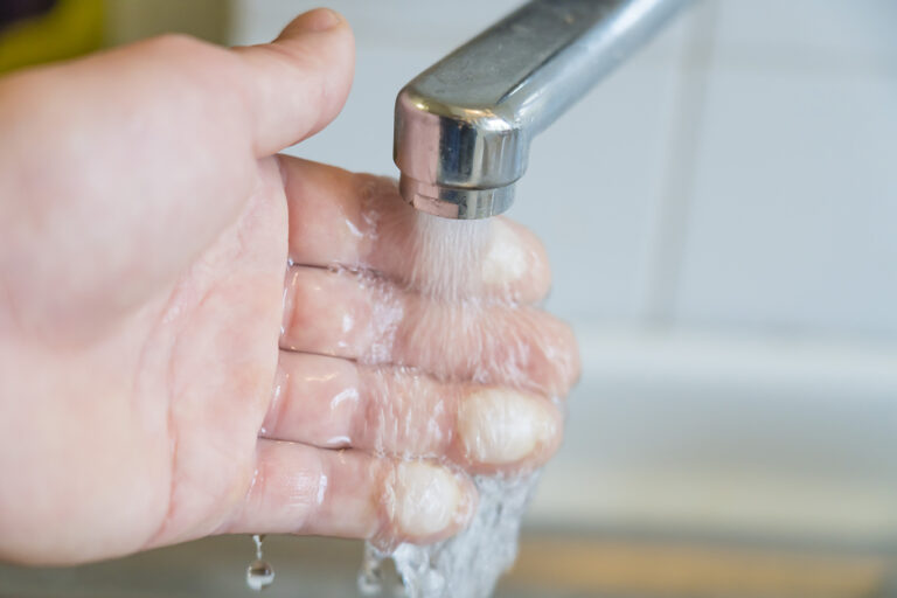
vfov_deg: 18.7
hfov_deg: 27.7
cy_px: 299
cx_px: 448
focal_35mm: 73
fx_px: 1819
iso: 1600
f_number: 4
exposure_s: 1/160
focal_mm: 73
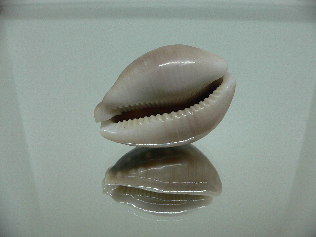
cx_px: 158
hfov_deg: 52.6
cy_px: 118
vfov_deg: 40.7
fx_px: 320
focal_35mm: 35
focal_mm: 4.6
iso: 100
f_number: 2.8
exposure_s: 1/60
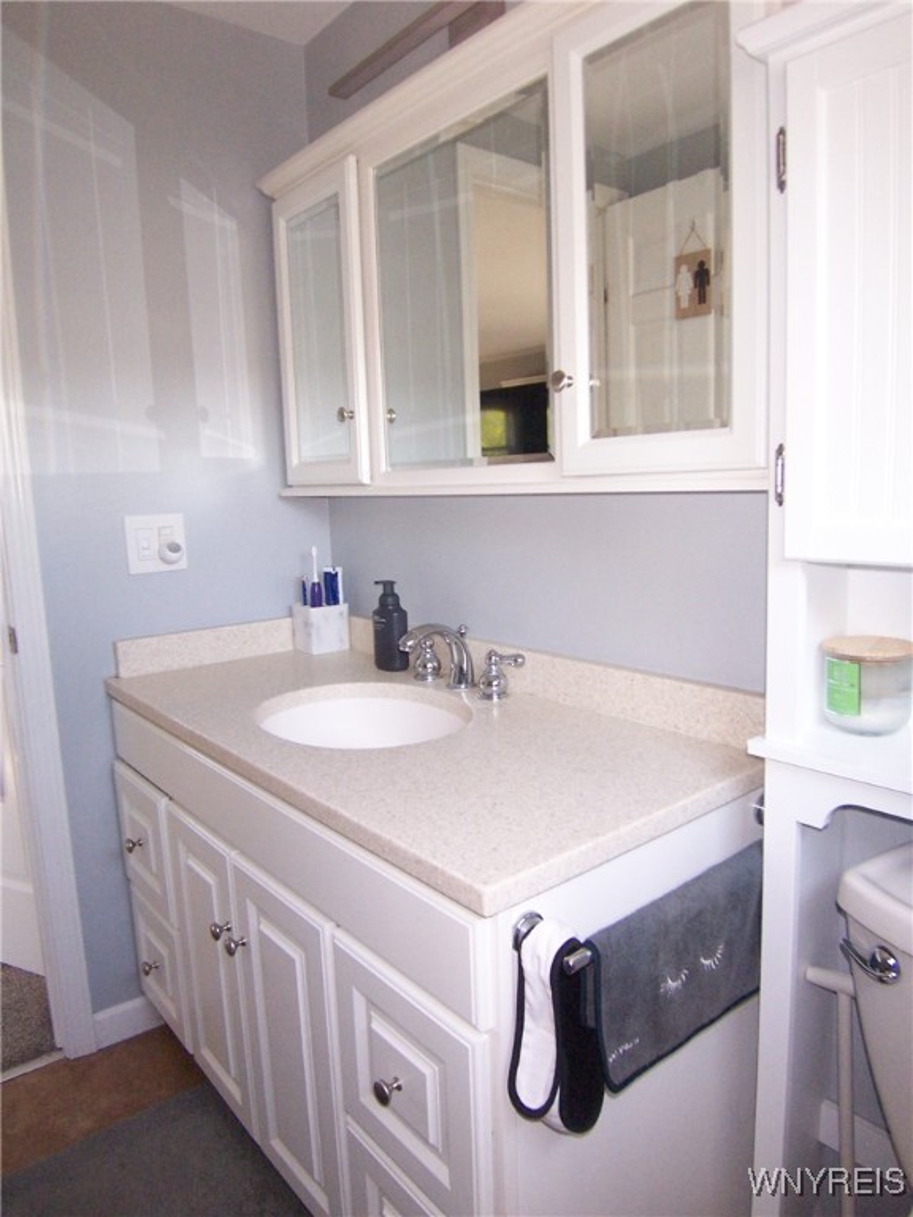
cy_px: 608
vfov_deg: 73.9
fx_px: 809
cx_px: 456
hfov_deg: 58.9
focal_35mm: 23
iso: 200
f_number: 2.8
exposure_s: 1/30
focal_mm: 3.8
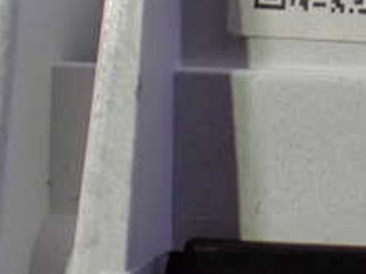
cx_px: 456
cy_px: -10
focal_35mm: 128
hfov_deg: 14.8
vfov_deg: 11.4
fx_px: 1353
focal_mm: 8.4
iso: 800
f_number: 3.1
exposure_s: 1/60
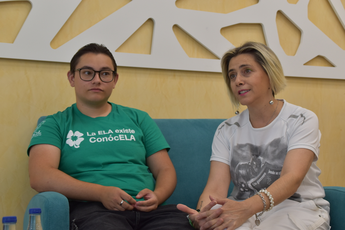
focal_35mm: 72
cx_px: 172
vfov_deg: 18.9
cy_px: 115
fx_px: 690
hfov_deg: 28.1
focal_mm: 48
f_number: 4.8
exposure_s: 1/80
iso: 400
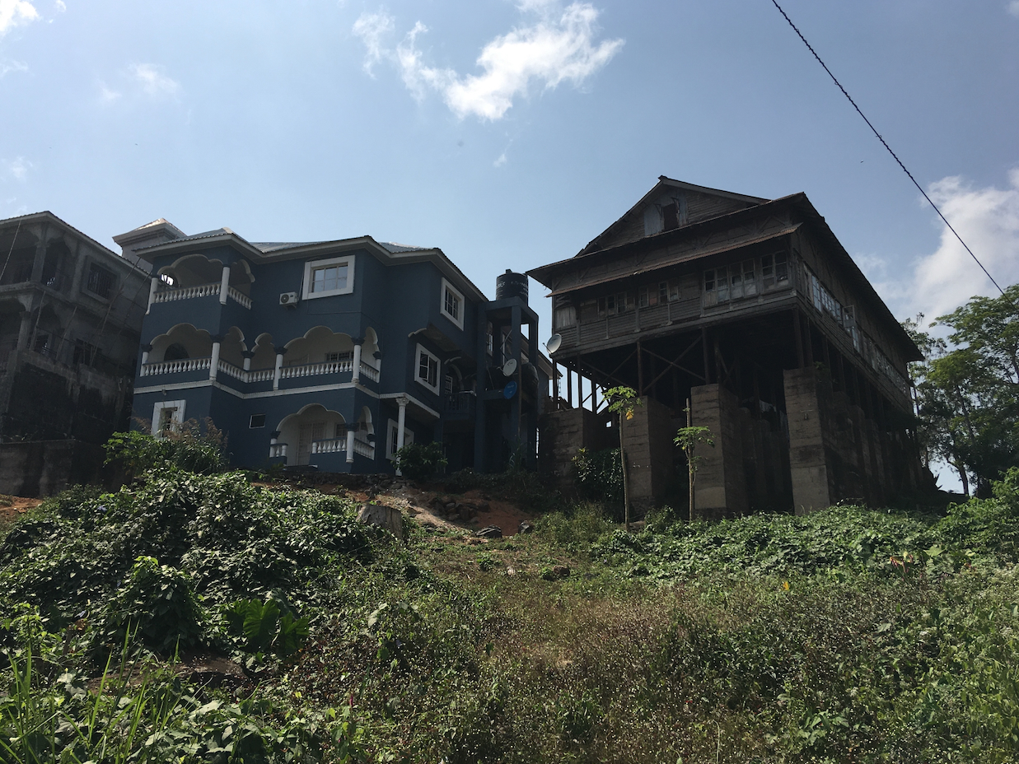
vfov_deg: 46.8
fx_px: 883
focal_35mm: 30
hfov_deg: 60.0
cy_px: 370
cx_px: 507
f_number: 2.2
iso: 25
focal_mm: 4.15
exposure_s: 1/2564
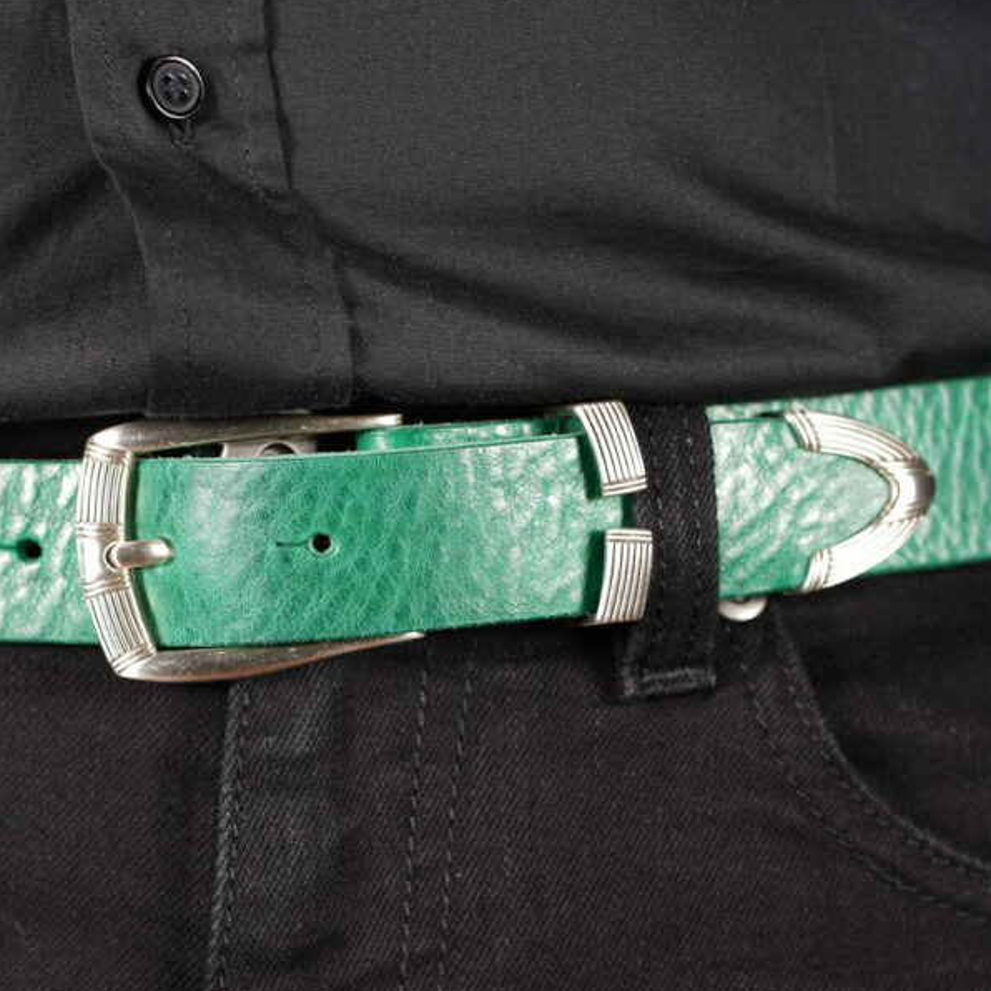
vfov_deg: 16.0
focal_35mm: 109
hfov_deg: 16.0
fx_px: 3530
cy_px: 525
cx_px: 497
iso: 50
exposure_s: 1/125
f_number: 4.5
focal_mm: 85
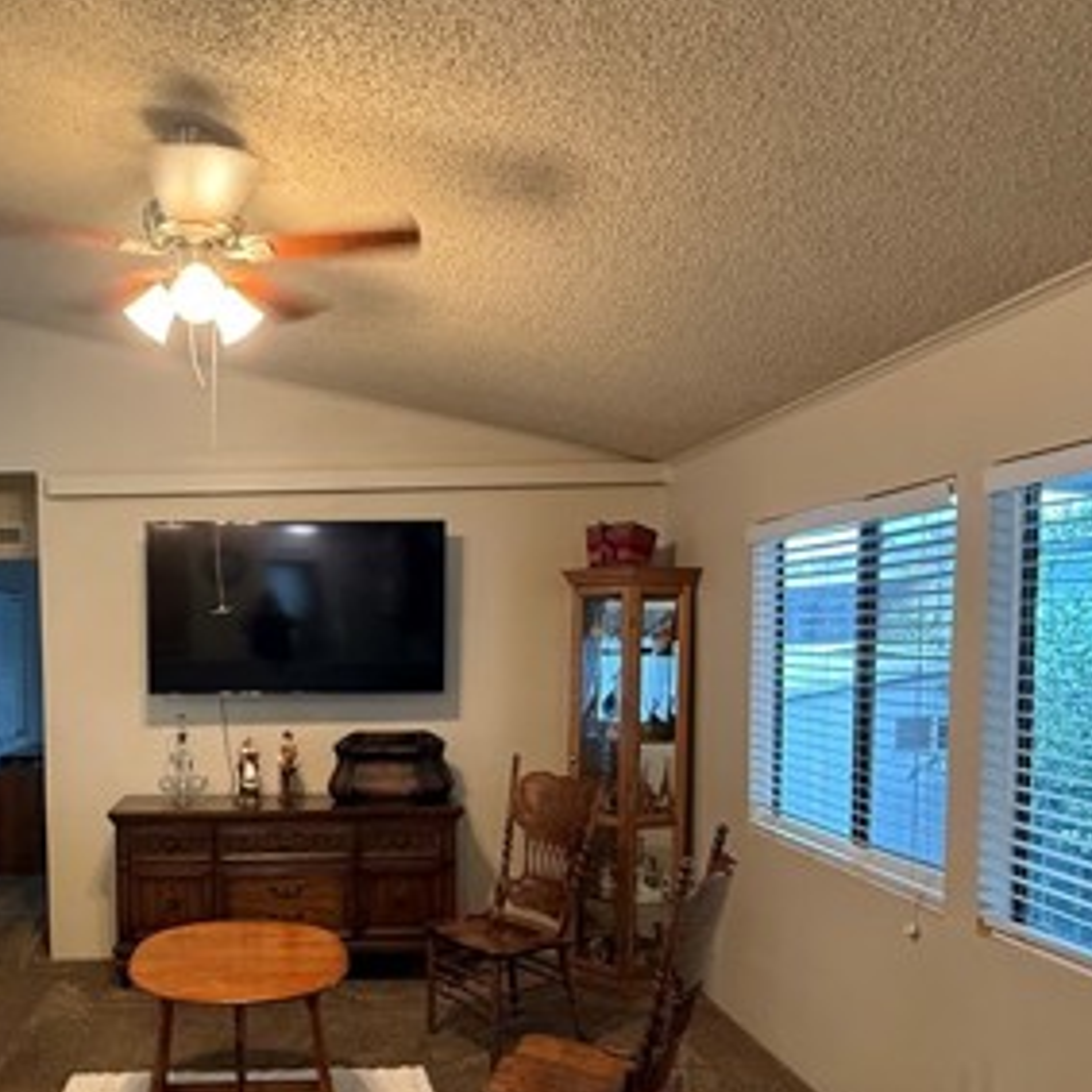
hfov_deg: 54.7
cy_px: 691
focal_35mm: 28
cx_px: 278
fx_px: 999
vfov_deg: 56.5
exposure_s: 1/60
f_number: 2.2
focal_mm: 2.22
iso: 640
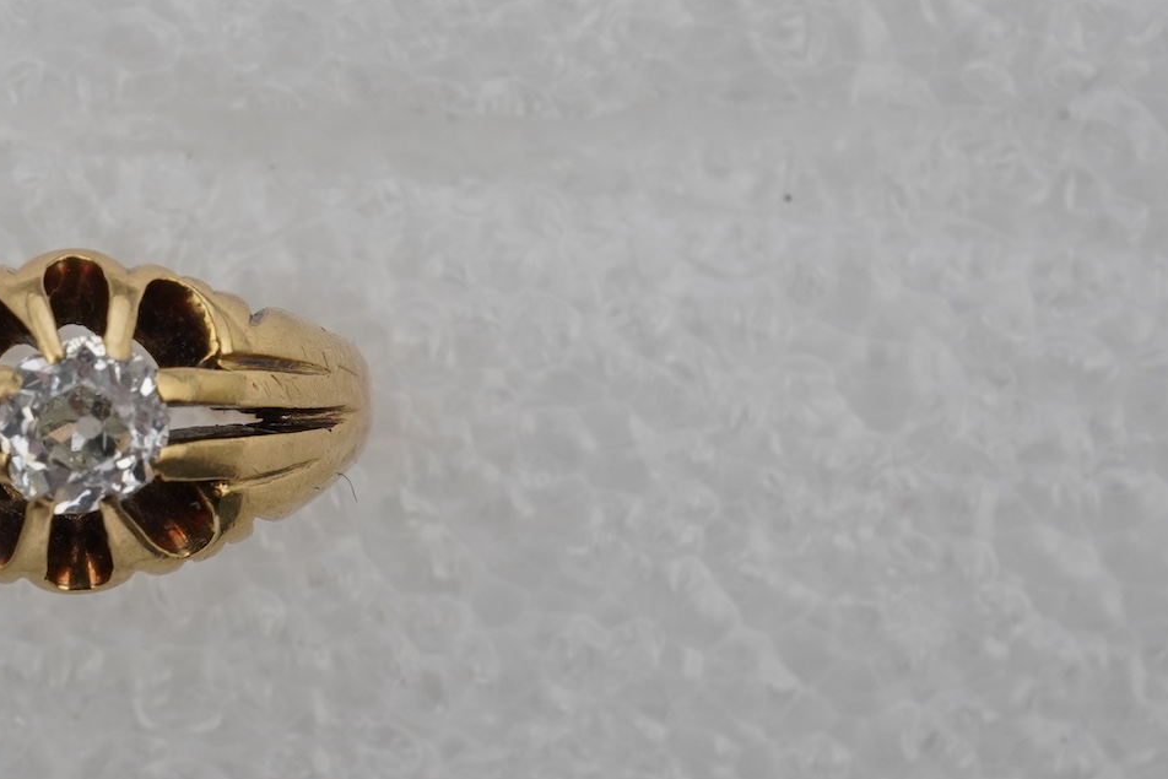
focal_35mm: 85
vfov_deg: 16.1
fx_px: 2758
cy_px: 434
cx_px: 90
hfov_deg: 23.2
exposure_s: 1/125
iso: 500
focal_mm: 30
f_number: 20
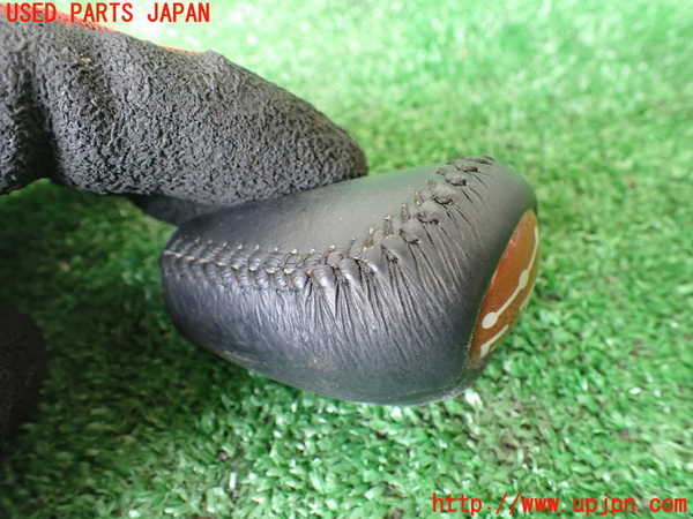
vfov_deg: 46.8
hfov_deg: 60.0
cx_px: 346
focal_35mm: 30
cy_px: 260
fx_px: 601
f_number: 2.3
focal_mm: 5.4
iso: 800
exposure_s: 1/50
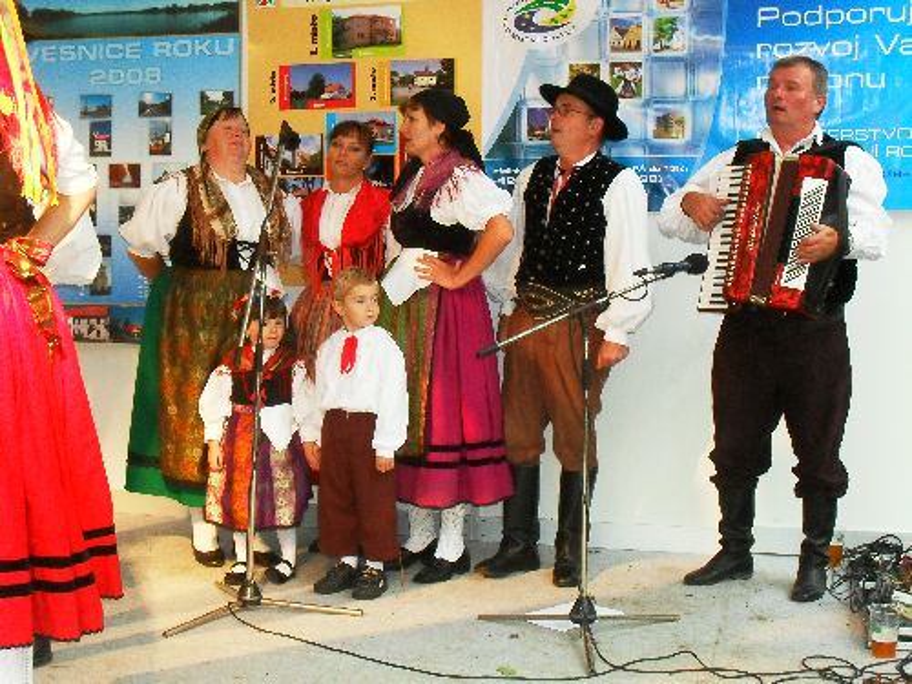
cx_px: 456
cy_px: 342
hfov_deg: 38.9
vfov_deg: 29.7
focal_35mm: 49
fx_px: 1291
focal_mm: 8.7
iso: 240
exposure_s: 1/45
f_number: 3.9
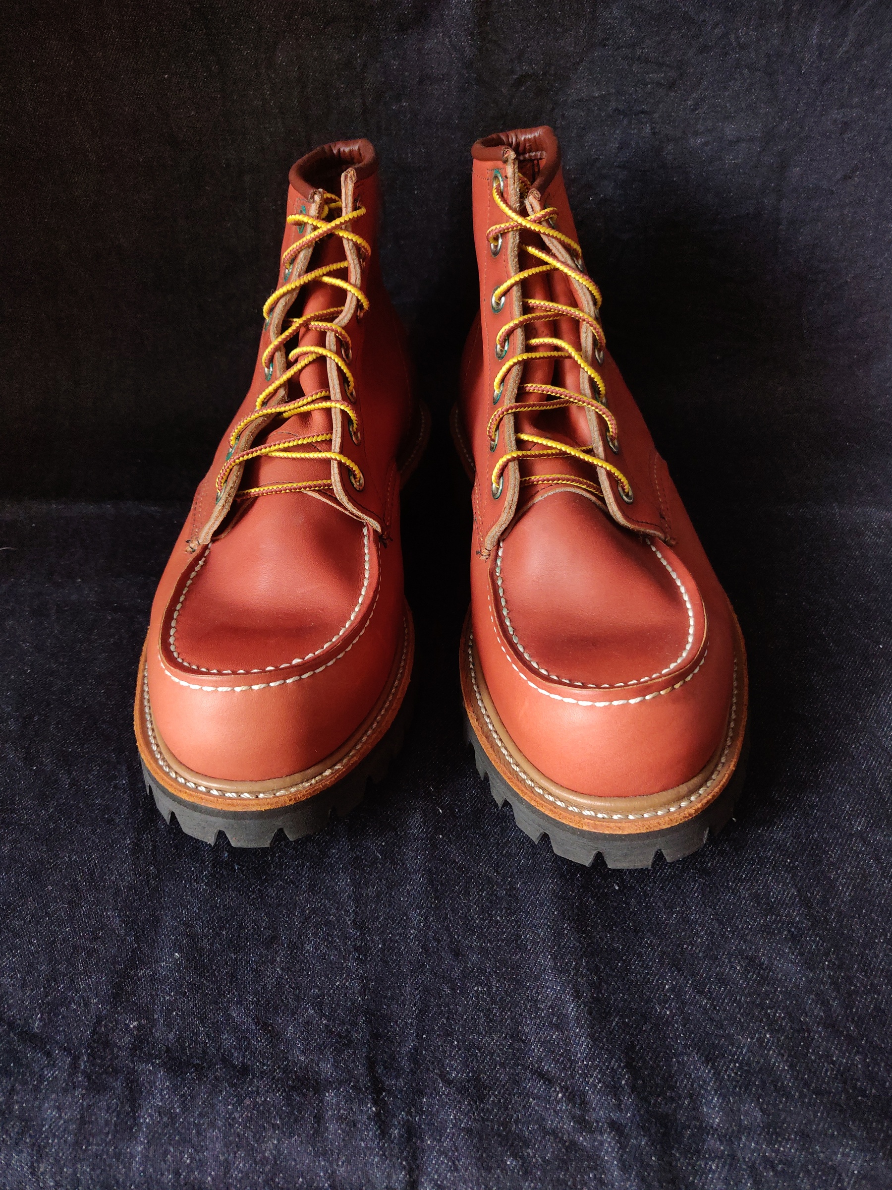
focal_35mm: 25
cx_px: 446
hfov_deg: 54.9
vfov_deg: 69.4
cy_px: 595
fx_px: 859
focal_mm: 4.25
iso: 400
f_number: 1.7
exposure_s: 1/32
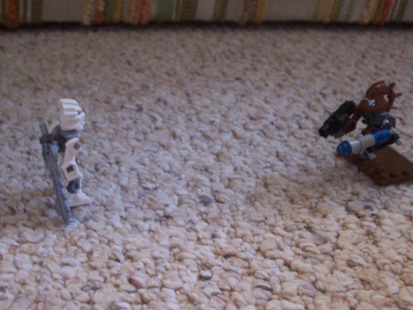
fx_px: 632
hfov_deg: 36.2
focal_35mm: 53
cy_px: 155
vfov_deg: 27.5
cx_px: 206
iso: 160
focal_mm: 8.6
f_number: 3.4
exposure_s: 1/8
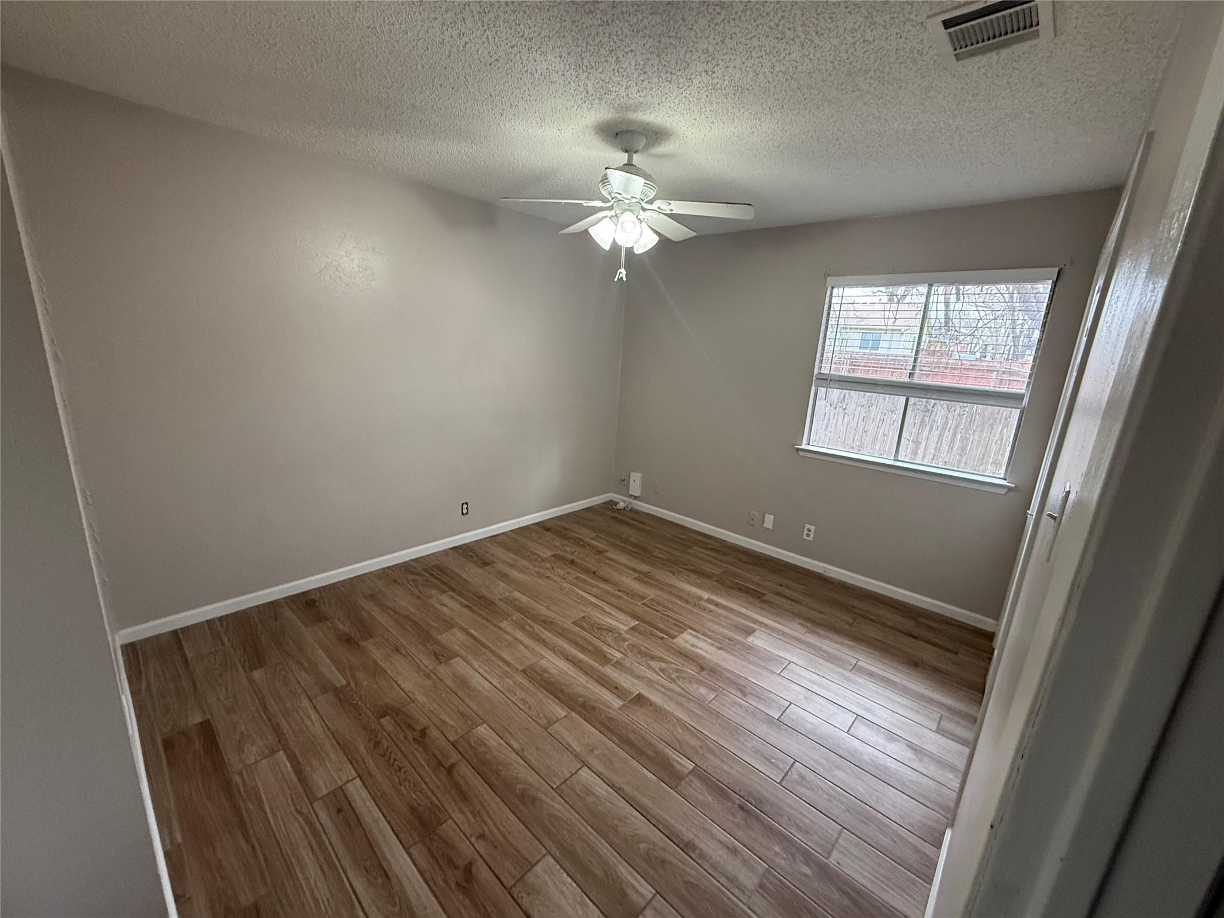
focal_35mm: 14
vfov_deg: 85.7
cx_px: 612
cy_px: 459
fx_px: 495
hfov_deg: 102.1
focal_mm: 2.22
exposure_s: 1/120
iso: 400
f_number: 2.2
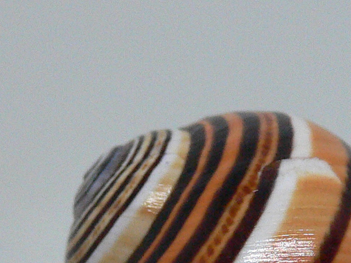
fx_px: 1074
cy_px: 327
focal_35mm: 106
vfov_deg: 13.5
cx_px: 212
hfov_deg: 18.5
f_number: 2.8
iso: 200
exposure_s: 1/50
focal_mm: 4.6
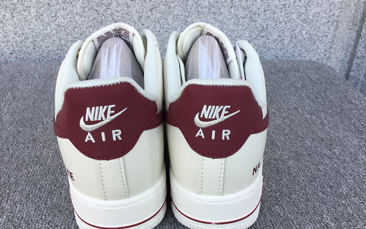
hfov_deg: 58.1
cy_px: 130
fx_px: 329
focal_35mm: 33
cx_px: 183
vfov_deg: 38.2
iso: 25
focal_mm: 3.3
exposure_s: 1/128
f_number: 2.4
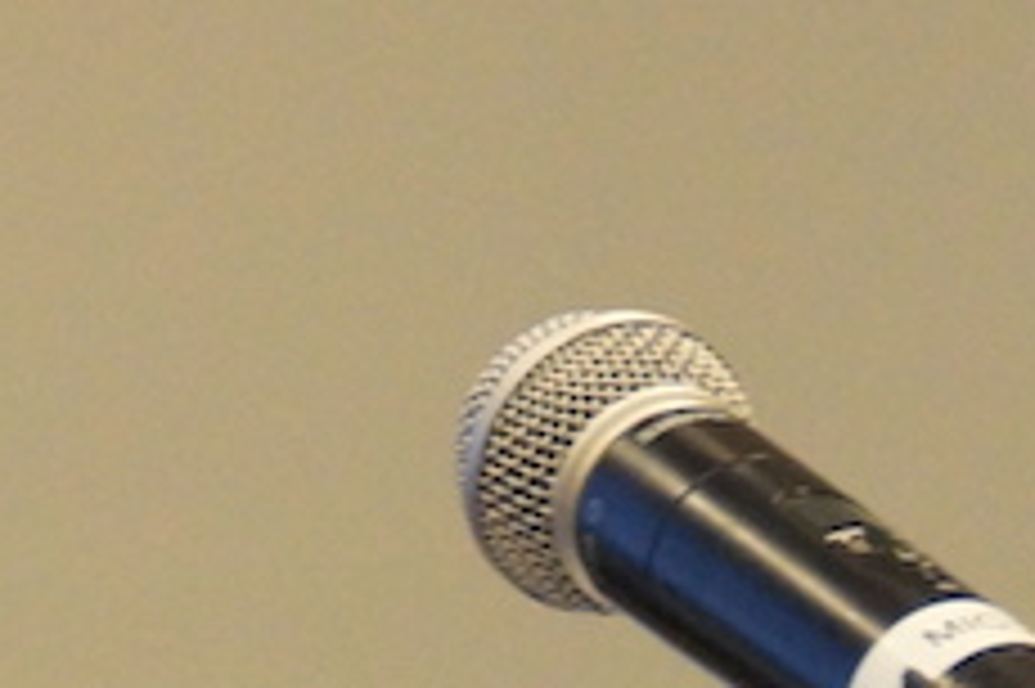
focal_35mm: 1056
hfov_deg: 2.0
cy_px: 576
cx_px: 630
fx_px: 30326
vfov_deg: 1.3
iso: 1600
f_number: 5.6
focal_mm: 135
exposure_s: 1/60
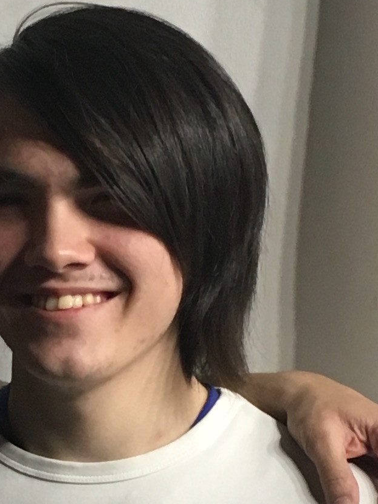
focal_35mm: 141
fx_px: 2052
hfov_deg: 10.4
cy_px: 430
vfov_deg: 13.9
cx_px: 9
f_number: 2.2
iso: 160
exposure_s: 1/33
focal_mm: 4.15
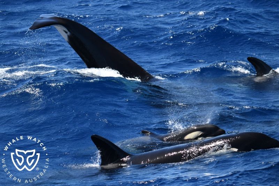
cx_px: 140
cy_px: 93
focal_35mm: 220
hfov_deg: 9.4
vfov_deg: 6.2
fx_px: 1705
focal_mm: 220
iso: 1600
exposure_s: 1/8000
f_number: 5.6
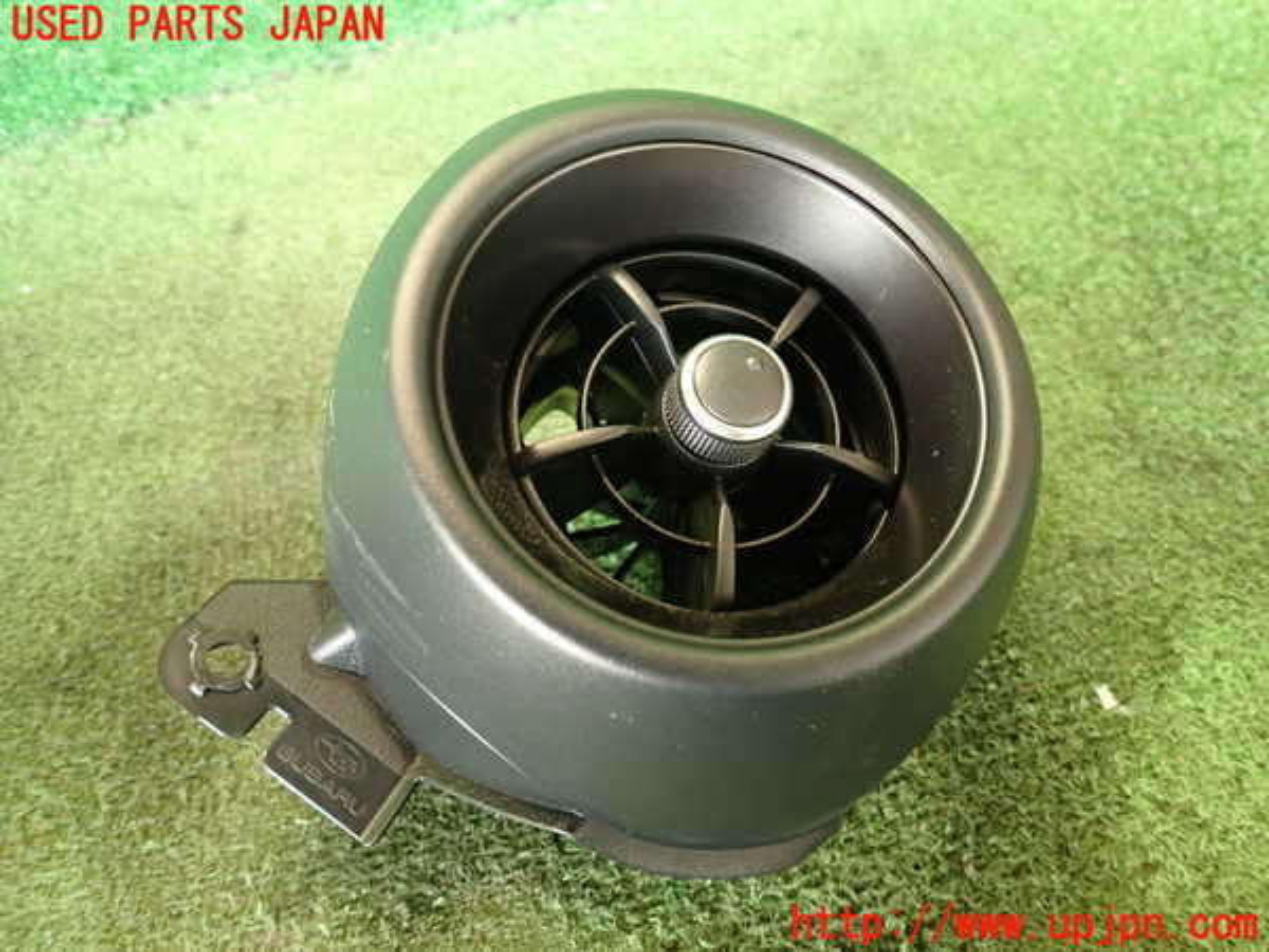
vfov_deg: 54.9
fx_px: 916
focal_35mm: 25
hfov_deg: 69.4
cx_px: 634
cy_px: 476
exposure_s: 1/30
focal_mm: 4.5
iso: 500
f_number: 2
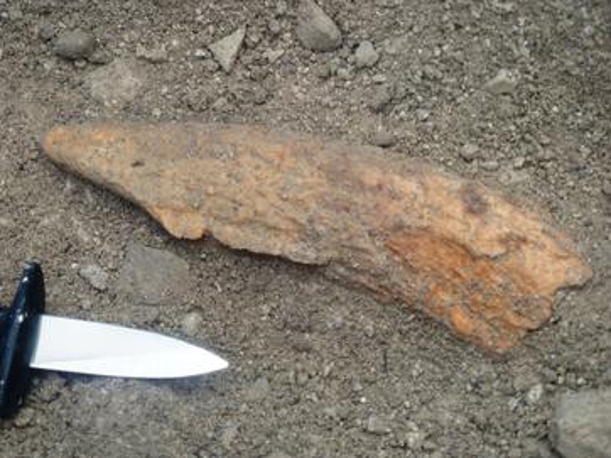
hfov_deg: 17.6
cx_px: 306
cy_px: 228
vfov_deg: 13.2
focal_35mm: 112
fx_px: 1976
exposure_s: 1/60
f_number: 4.4
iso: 80
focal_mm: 18.2
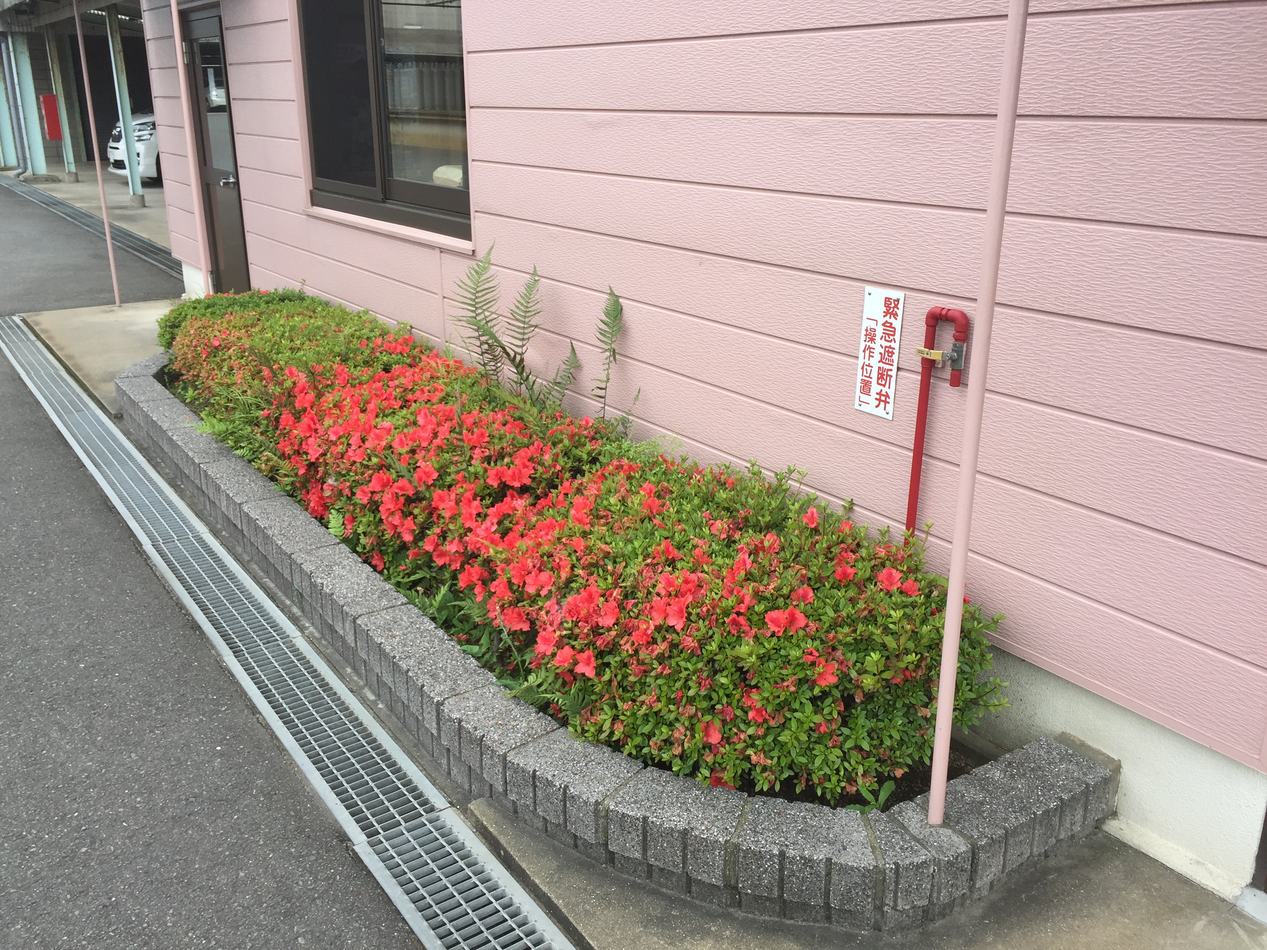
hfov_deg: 61.7
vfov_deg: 48.2
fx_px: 1061
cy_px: 475
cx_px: 634
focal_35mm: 29
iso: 32
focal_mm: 4.15
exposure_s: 1/395
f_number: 2.2
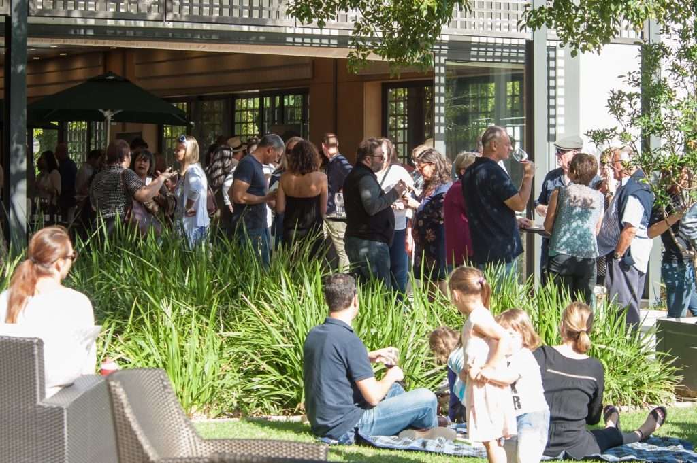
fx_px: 1548
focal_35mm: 80
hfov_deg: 25.4
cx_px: 348
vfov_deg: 17.0
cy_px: 232
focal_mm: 80
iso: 800
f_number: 5.6
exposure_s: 1/500
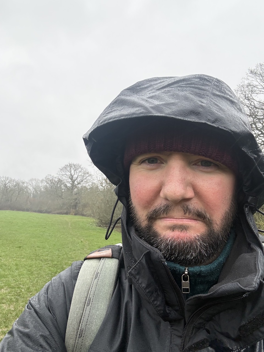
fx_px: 305
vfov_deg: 60.0
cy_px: 176
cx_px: 132
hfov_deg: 46.8
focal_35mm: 30
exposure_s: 1/98
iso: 80
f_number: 1.9
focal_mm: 2.69
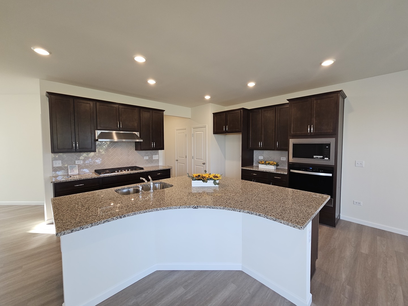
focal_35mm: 13
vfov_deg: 89.9
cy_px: 153
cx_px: 204
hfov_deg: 106.2
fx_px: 153
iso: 80
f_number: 2.2
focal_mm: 2.2
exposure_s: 1/60
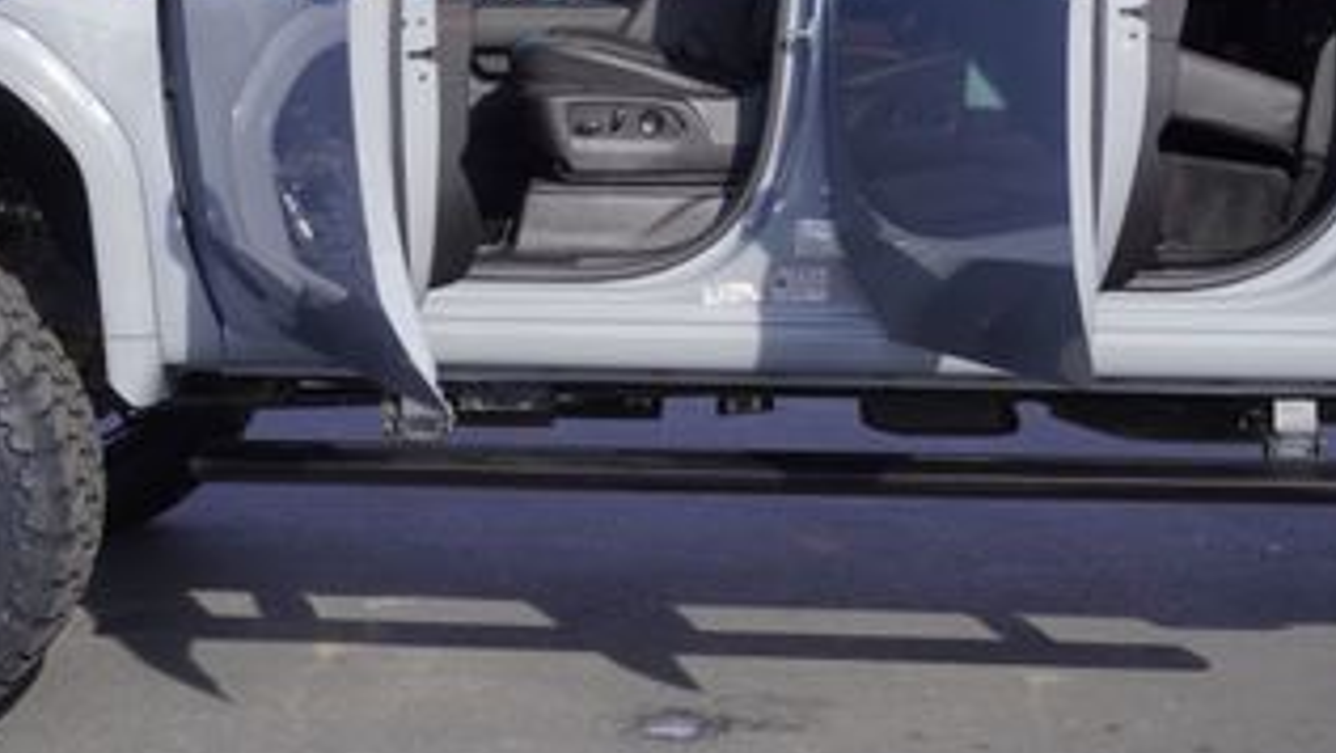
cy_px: 102
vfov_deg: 14.0
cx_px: 516
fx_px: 3050
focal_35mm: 86
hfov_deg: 24.7
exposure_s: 1/125
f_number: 9
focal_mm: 27
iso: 100
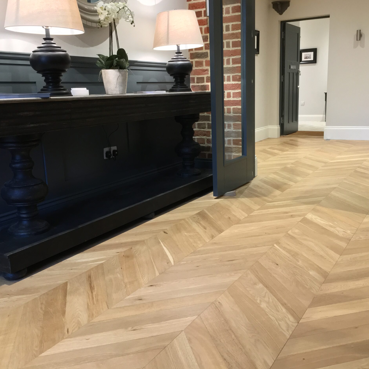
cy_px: 182
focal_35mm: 35
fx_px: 422
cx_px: 198
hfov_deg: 47.2
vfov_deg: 47.2
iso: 160
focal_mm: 4.15
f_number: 2.2
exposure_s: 1/33
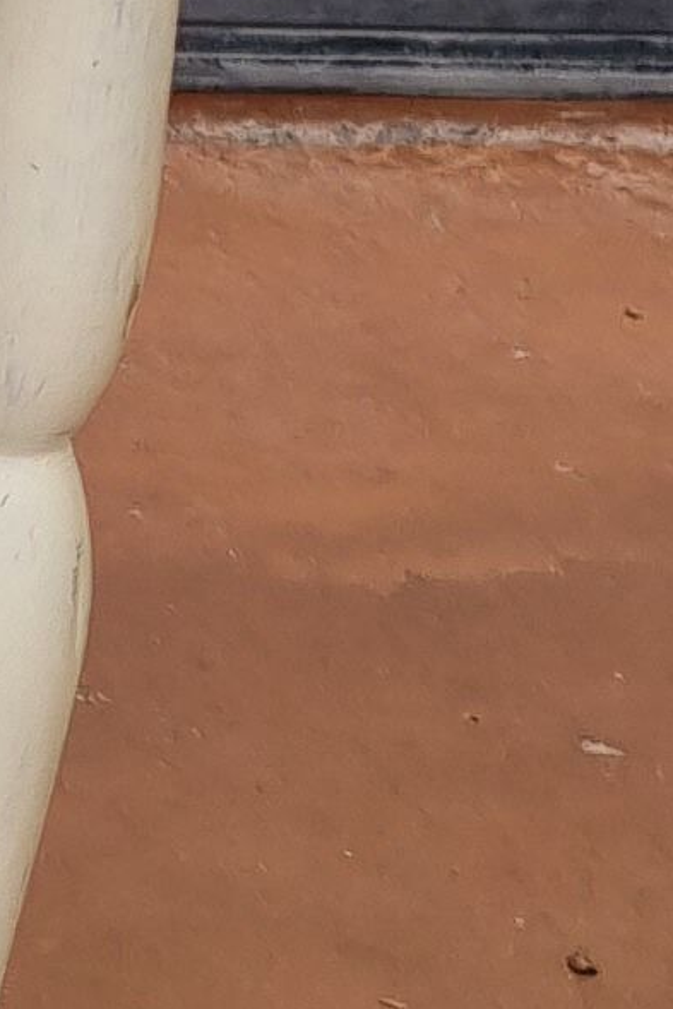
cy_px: 329
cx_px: -1281
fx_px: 5184
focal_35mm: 185
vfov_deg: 11.1
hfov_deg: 6.8
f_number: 1.8
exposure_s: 1/367
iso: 50
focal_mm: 5.4
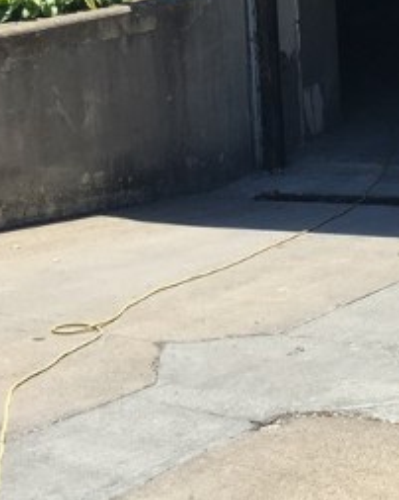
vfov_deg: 20.4
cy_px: -148
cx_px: 523
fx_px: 1271
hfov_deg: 16.8
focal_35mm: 86
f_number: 2.2
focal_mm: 4.15
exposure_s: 1/864
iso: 25
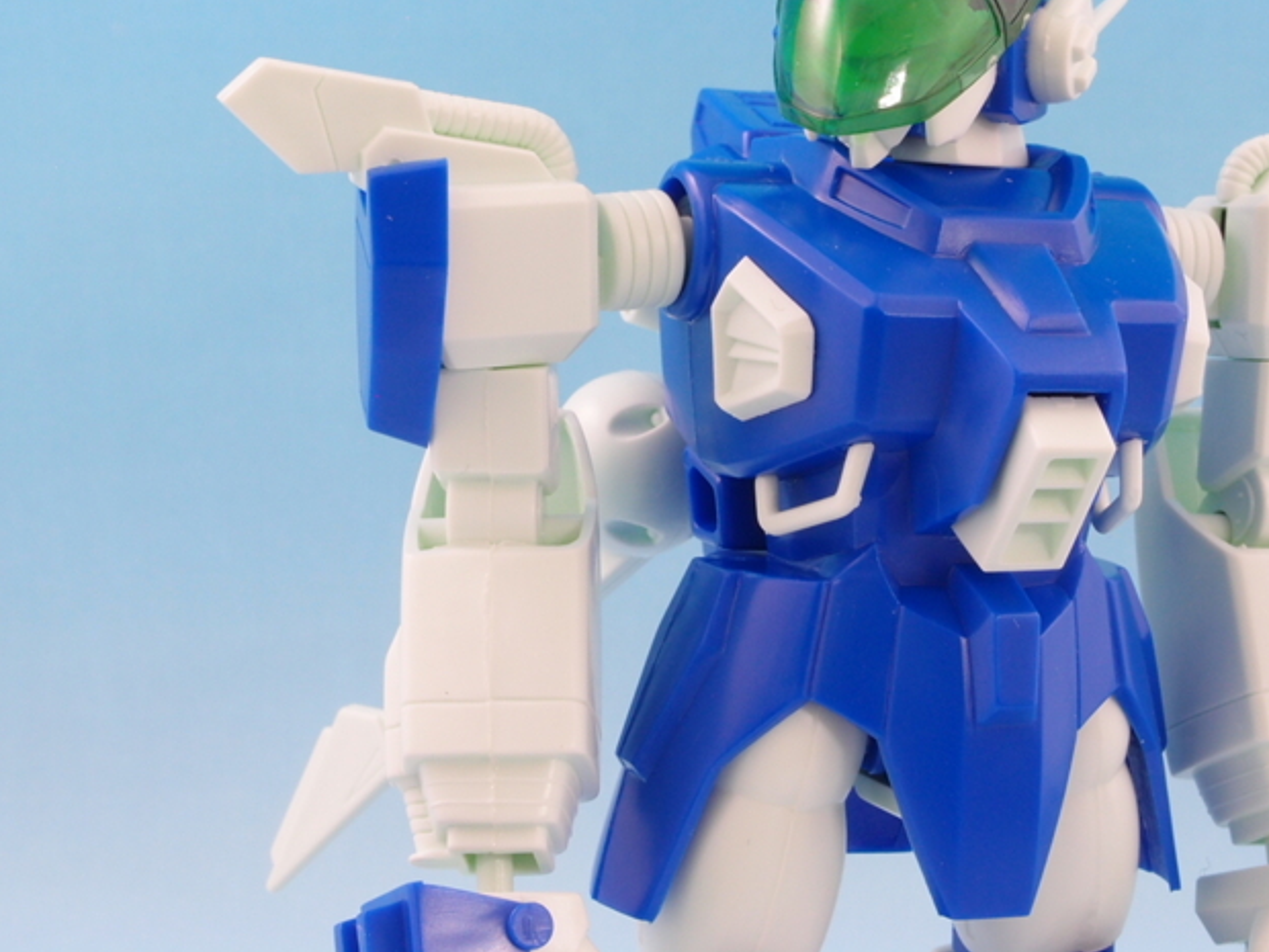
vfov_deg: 20.7
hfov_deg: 27.4
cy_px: 342
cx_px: 645
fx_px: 2603
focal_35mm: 71
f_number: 8
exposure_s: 1/1.3
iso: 100
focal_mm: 11.84
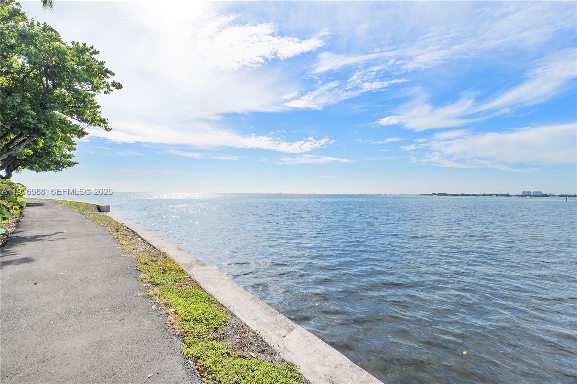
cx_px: 288
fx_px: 240
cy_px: 192
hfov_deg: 100.4
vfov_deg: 77.3
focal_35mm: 15
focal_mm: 10
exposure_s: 1/400
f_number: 11
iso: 100
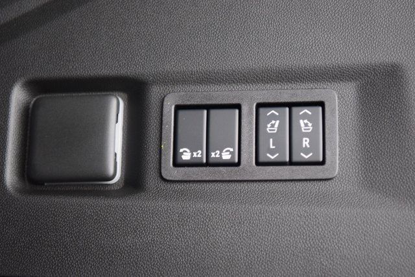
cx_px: 208
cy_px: 138
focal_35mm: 78
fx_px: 899
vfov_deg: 17.5
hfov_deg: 26.0
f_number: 2.8
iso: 1600
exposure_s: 1/6
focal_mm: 52
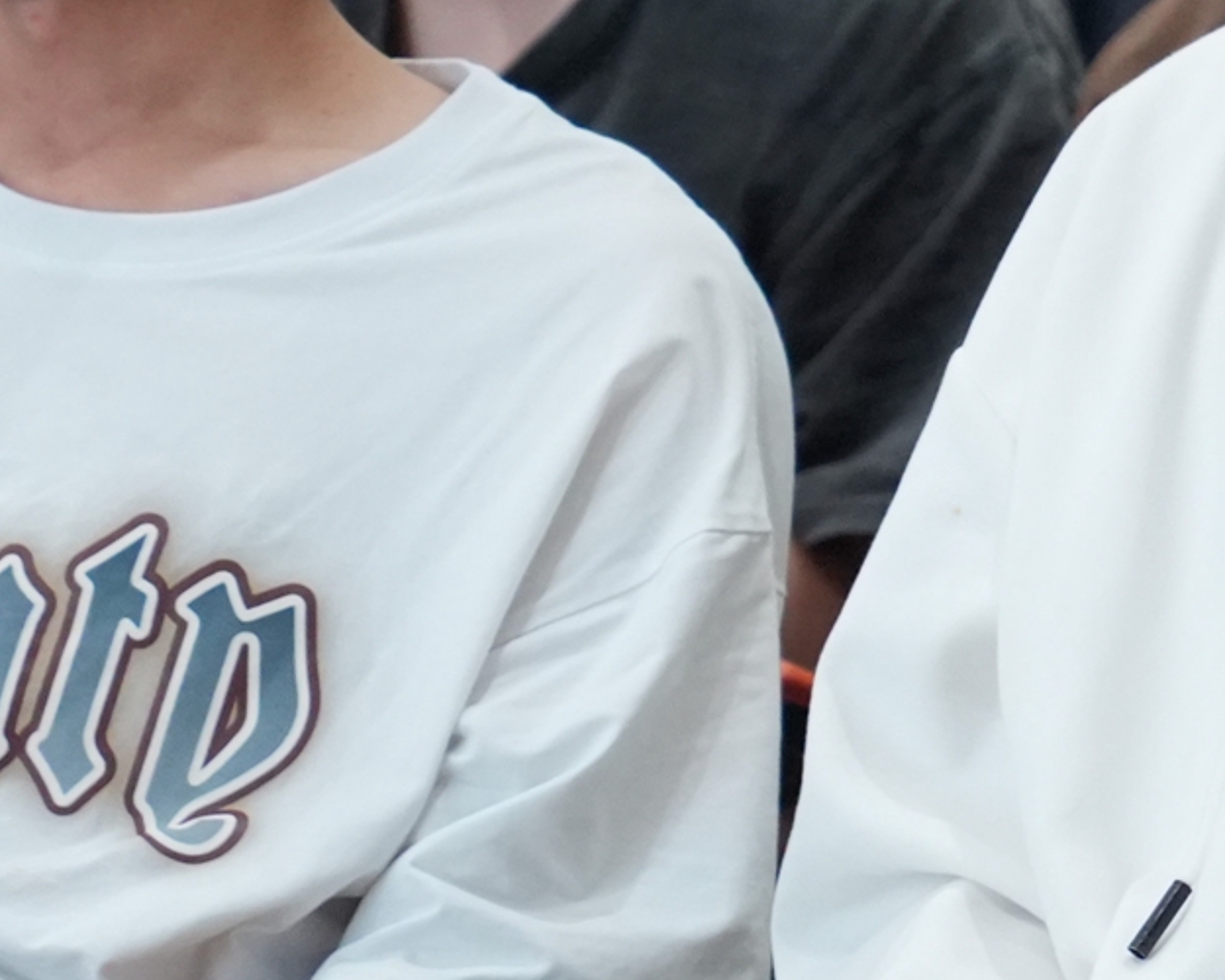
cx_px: 2297
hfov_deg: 3.8
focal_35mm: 509
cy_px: -243
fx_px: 18454
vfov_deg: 3.0
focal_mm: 113
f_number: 5
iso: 4000
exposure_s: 1/125
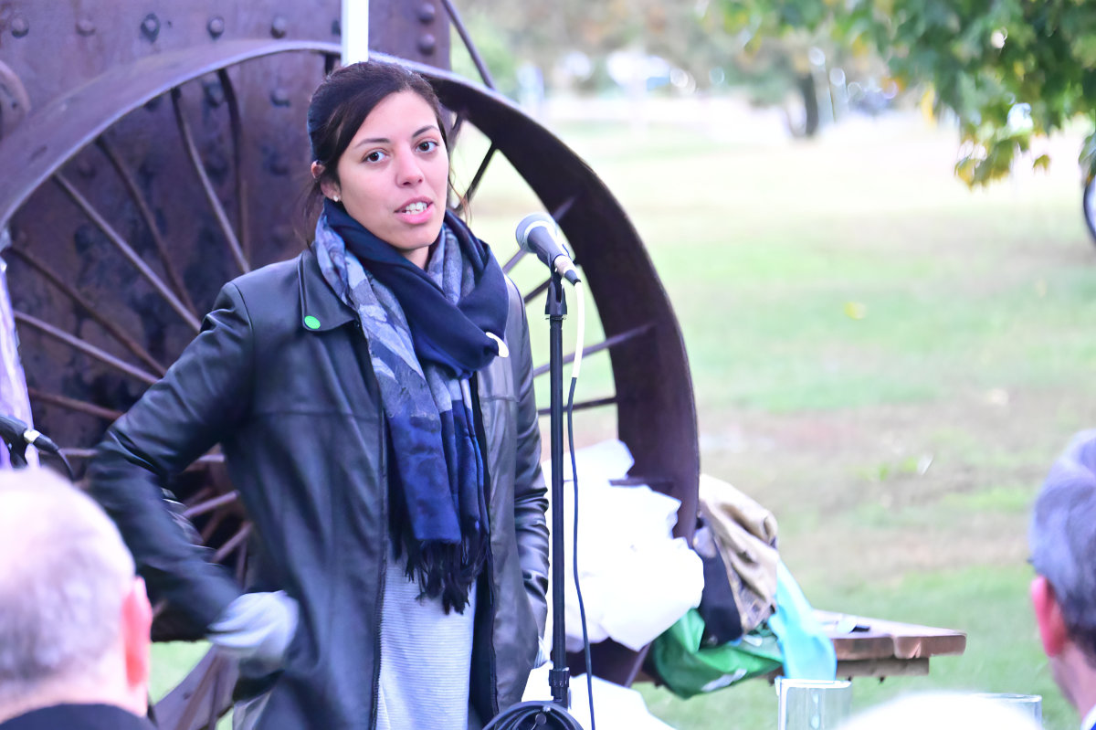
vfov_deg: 9.1
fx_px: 4565
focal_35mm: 150
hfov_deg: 13.7
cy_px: 365
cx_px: 548
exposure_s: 1/13
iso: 25600
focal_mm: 150
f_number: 5.6
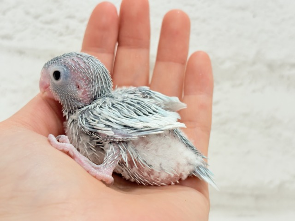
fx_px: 443
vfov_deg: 28.0
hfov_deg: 36.8
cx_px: 148
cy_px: 110
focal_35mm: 52
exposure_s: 1/100
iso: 100
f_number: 1.6
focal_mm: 5.96
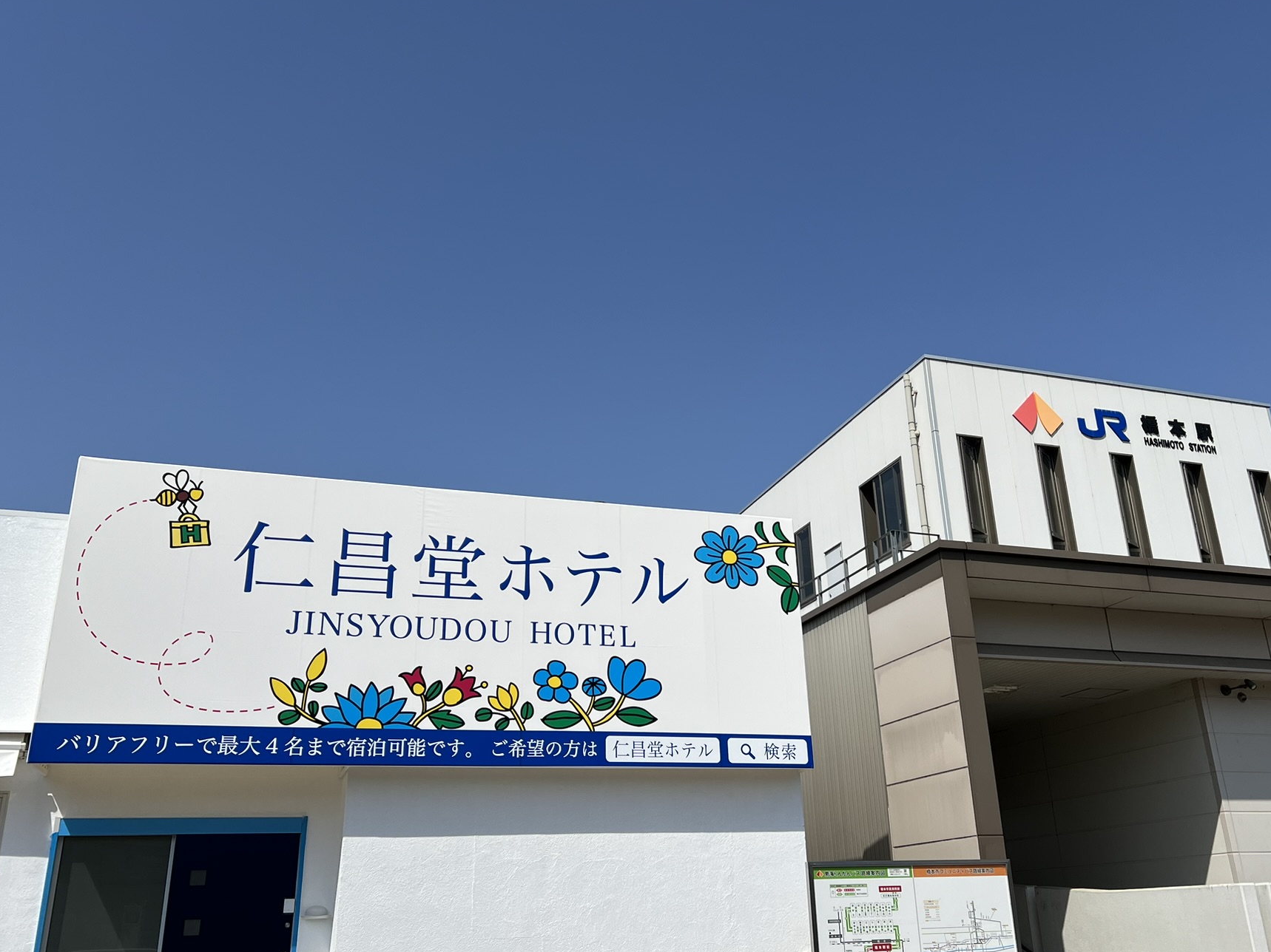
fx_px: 1138
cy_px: 471
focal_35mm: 31
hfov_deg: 58.3
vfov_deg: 45.4
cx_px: 669
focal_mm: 5.7
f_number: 1.5
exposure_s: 1/9434
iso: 50
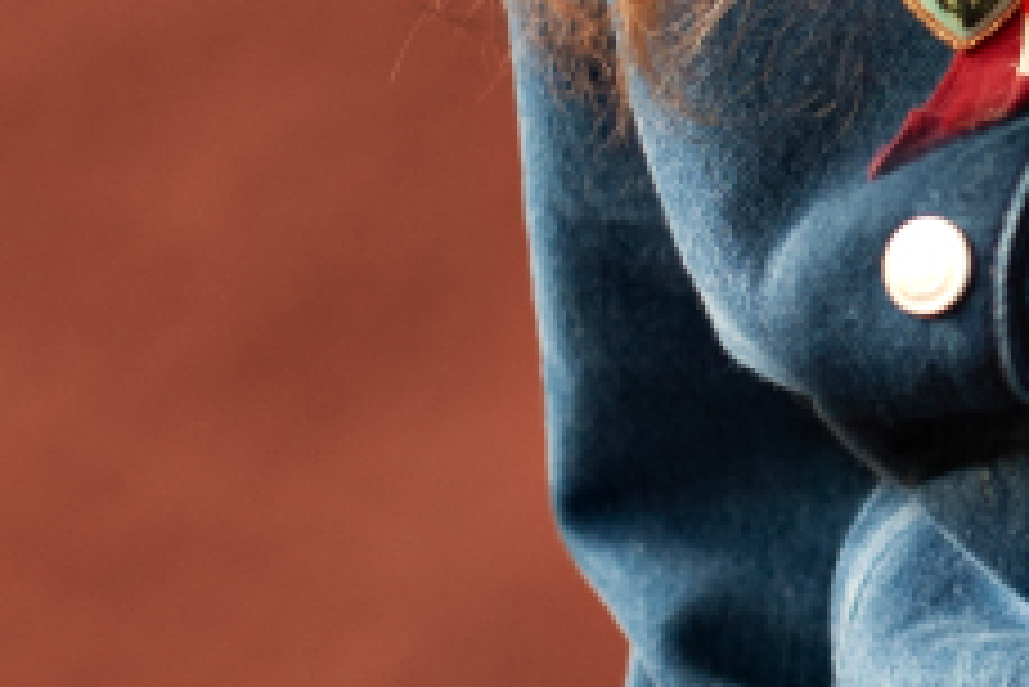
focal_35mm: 262
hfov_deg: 7.7
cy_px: 94
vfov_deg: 5.2
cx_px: 1433
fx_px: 7493
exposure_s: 1/125
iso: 640
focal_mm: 50
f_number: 3.5
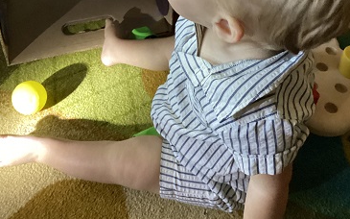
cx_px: 179
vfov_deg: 27.2
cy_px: 8
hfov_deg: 44.4
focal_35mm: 45
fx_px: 429
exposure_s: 1/40
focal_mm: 3.3
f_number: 2.4
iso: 320
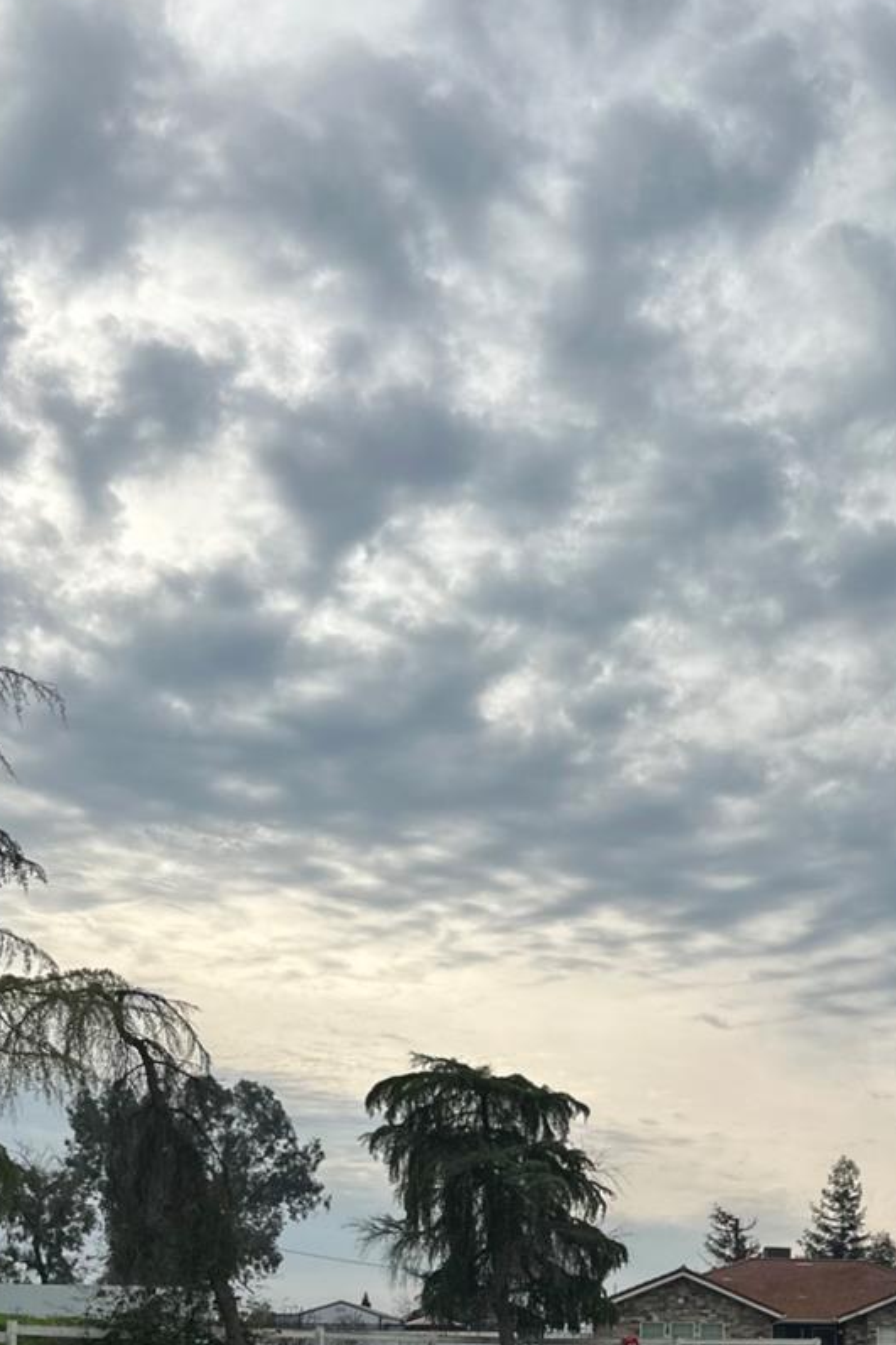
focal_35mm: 47
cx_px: 764
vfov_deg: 39.0
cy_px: 1212
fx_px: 1755
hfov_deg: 27.8
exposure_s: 1/5525
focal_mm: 6.86
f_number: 1.78
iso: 80
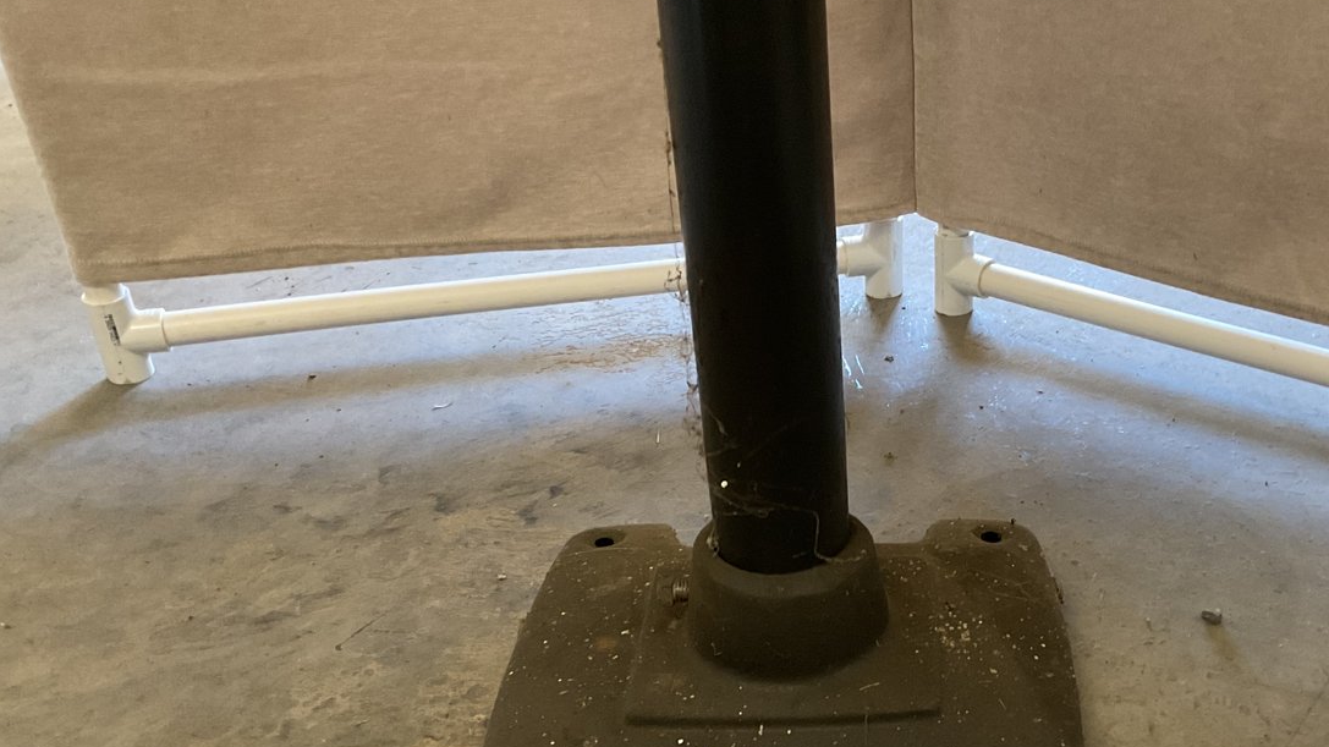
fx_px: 1550
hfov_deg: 45.4
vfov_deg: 26.7
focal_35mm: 44
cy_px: 578
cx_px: 924
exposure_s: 1/40
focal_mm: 3
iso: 200
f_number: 1.8
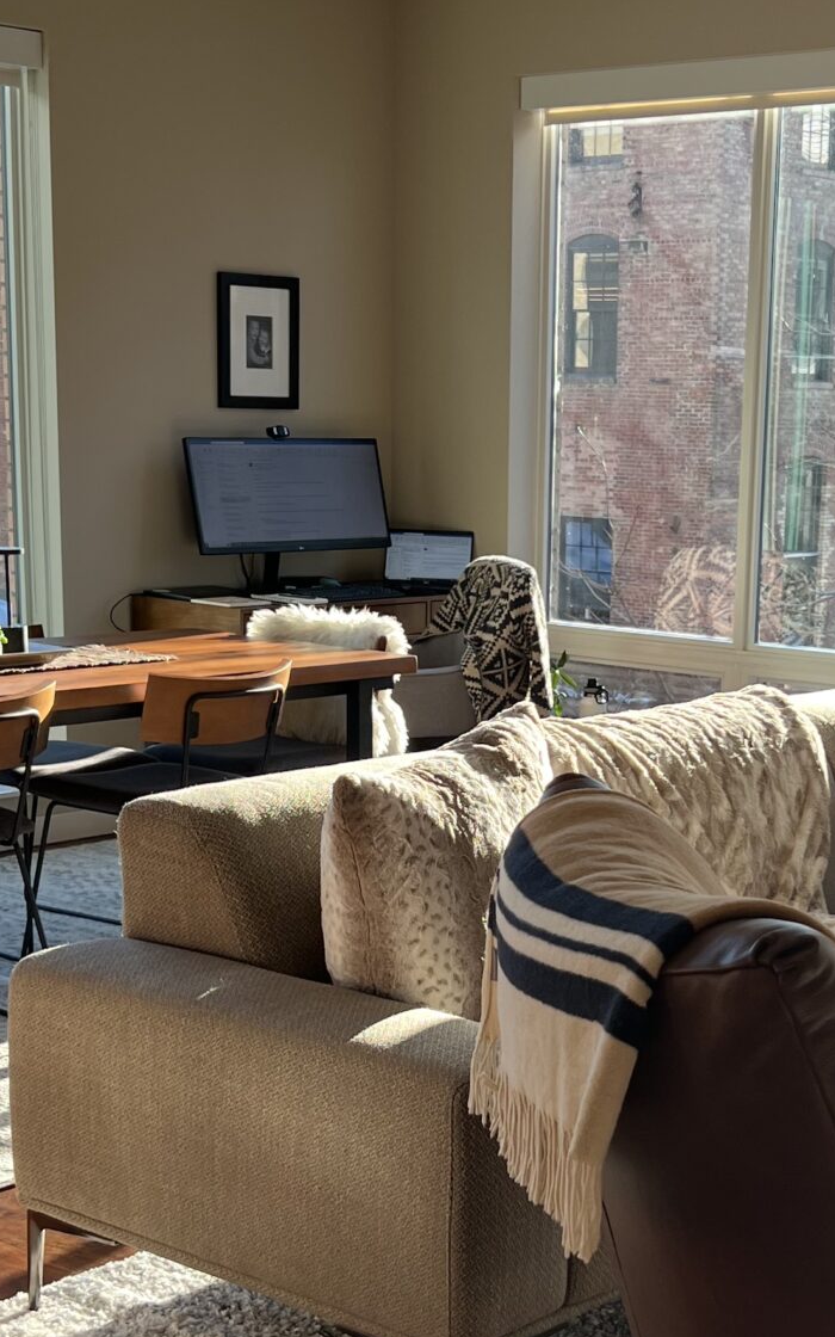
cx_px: 573
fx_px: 2294
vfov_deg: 32.2
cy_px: 894
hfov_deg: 20.5
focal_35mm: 63
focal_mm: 5.7
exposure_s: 1/276
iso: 40
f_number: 1.5
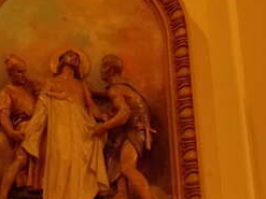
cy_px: 86
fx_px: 845
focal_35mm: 110
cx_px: 65
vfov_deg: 13.4
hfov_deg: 17.8
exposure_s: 1/20
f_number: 3.4
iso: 400
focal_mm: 6.1
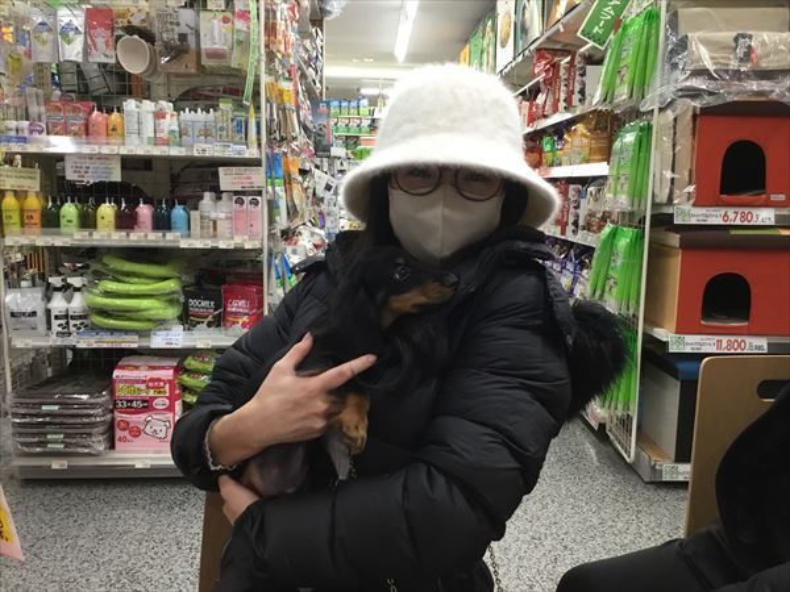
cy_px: 296
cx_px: 395
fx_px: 707
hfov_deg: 58.4
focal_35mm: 31
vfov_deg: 45.4
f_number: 2.4
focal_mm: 3.3
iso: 80
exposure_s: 1/30
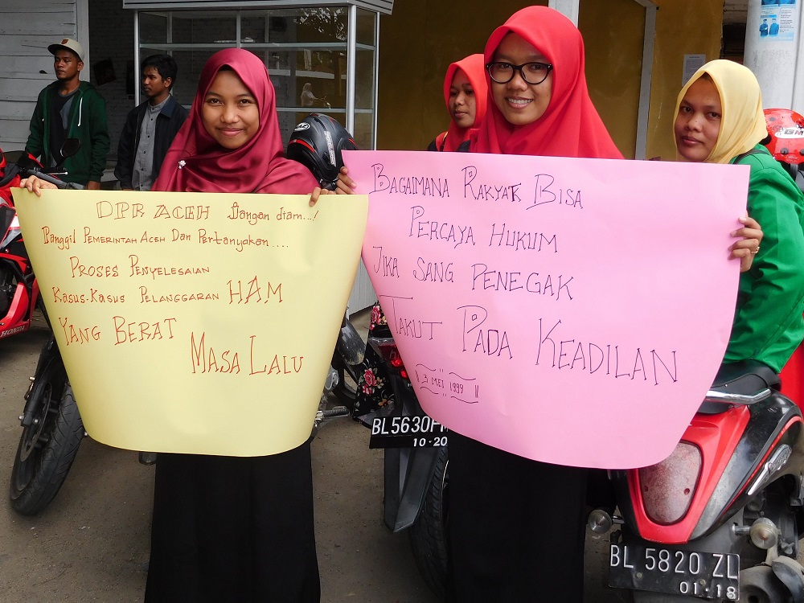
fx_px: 743
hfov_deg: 56.8
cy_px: 302
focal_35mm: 32
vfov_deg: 44.2
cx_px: 402
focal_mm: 5.7
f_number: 3.6
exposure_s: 1/400
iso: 125
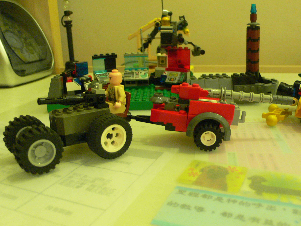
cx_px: 150
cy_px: 113
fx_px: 296
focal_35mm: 34
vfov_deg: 41.8
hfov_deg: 54.0
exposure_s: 1/8
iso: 200
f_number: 2.8
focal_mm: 6.3
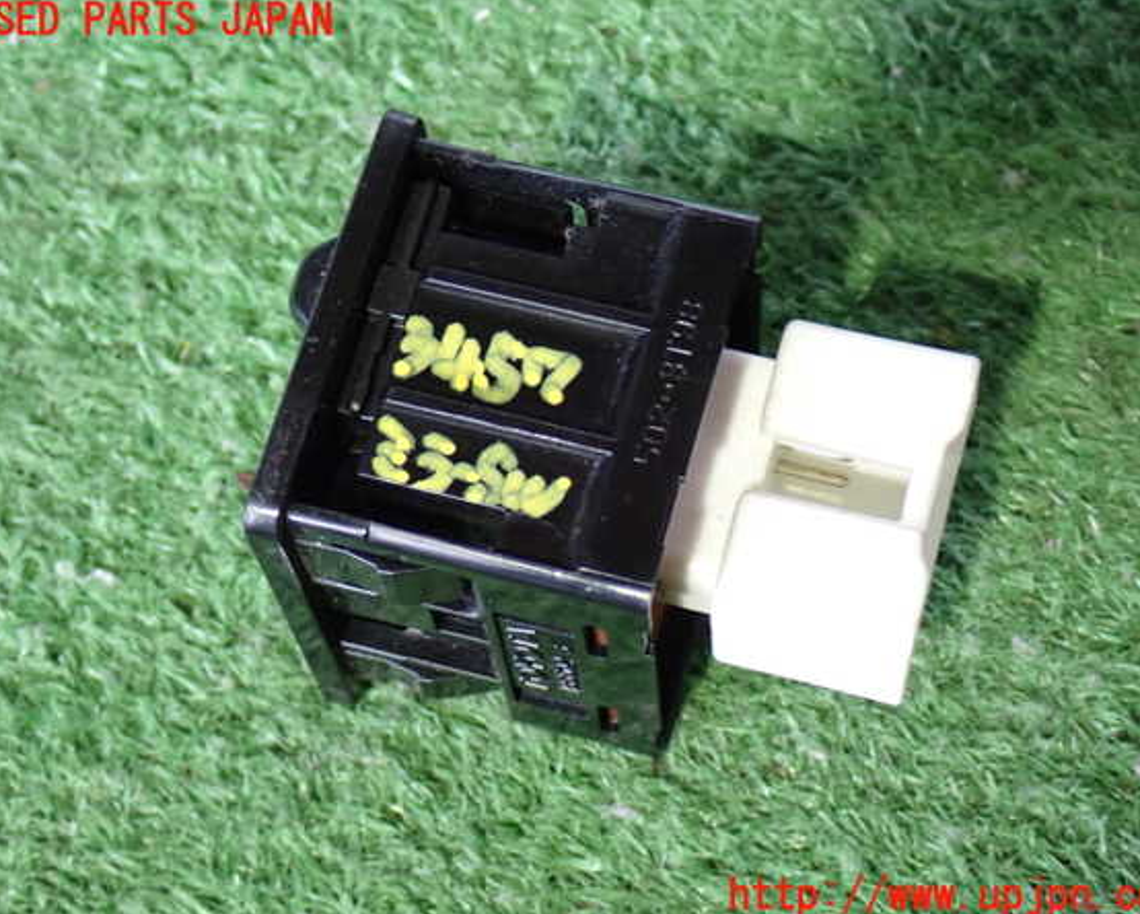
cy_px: 459
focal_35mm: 75
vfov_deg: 20.5
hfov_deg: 25.4
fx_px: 2532
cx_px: 576
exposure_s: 1/15
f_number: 3.9
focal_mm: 12.73
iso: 1000
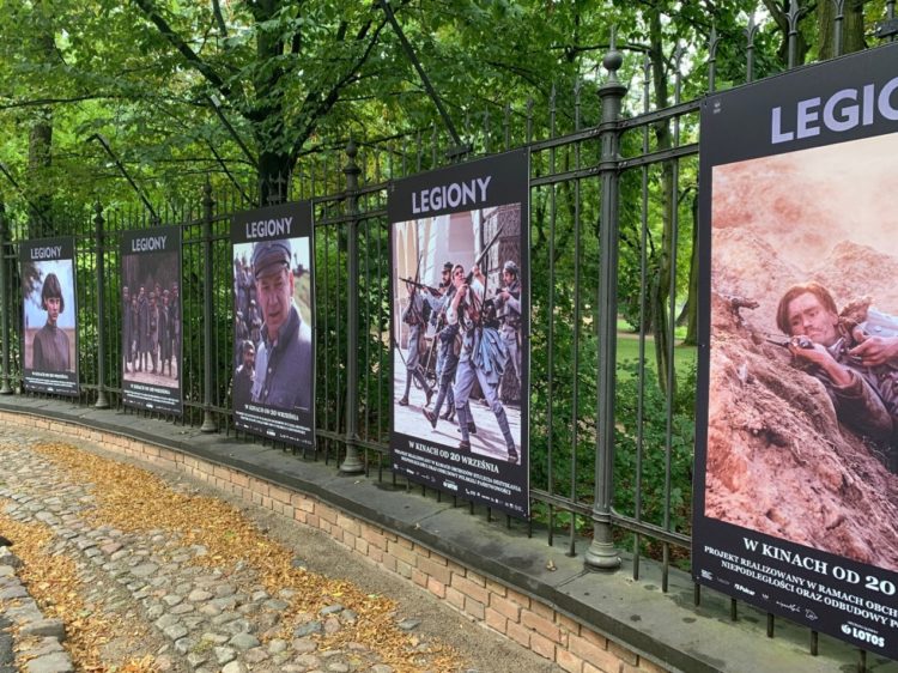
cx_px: 449
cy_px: 336
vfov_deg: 53.0
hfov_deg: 67.3
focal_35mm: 26
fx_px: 674
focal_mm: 4.25
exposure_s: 1/121
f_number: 1.8
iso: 64
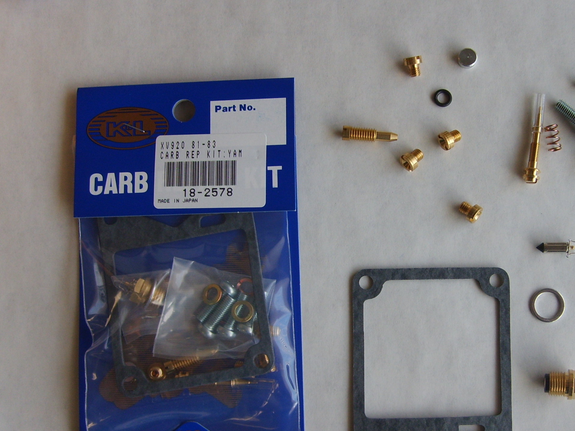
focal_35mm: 47
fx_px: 781
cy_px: 256
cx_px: 361
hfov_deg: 40.1
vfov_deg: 30.8
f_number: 2.8
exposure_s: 1/90
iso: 50
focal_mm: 5.8
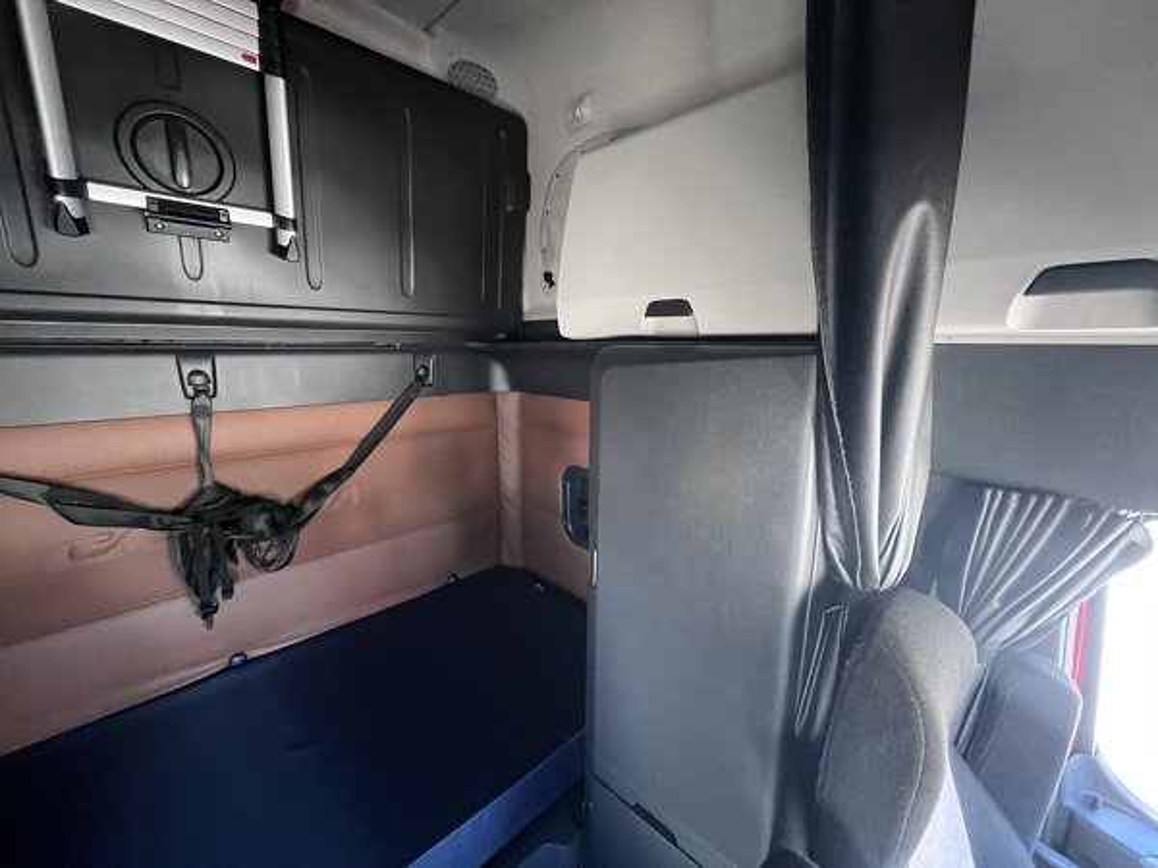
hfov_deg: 106.2
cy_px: 434
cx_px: 579
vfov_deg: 89.9
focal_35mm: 13
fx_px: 435
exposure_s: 1/46
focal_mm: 1.57
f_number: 1.8
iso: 1000
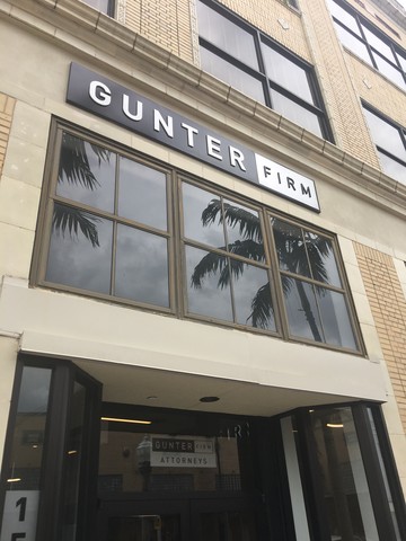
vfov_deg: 61.7
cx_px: 203
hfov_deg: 48.2
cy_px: 270
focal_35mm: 29
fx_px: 454
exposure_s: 1/466
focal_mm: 4.15
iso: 25
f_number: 2.2
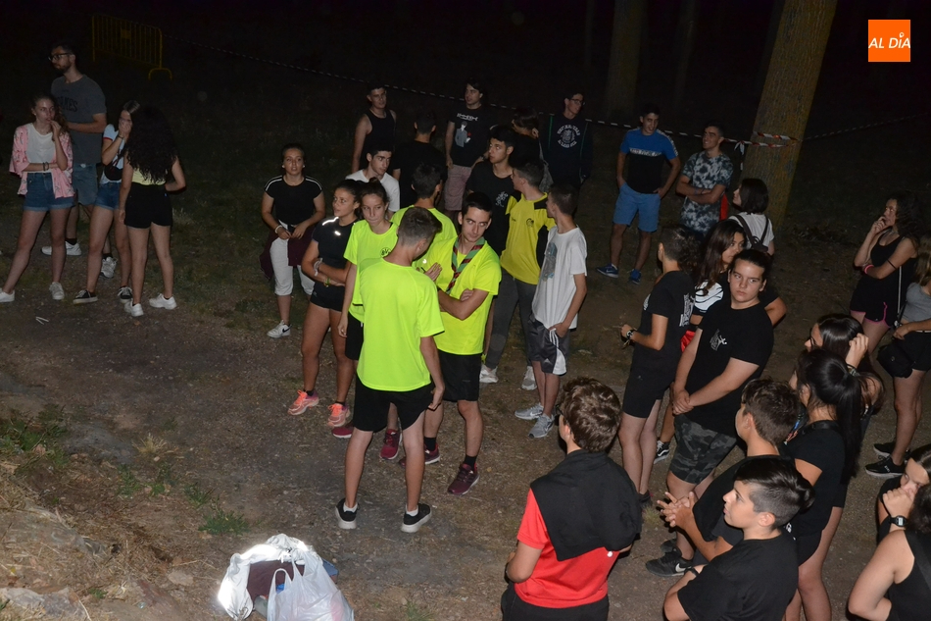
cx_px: 466
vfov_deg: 34.2
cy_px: 310
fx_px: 1008
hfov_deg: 49.6
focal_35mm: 39
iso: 3200
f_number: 7.1
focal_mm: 26
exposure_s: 1/60
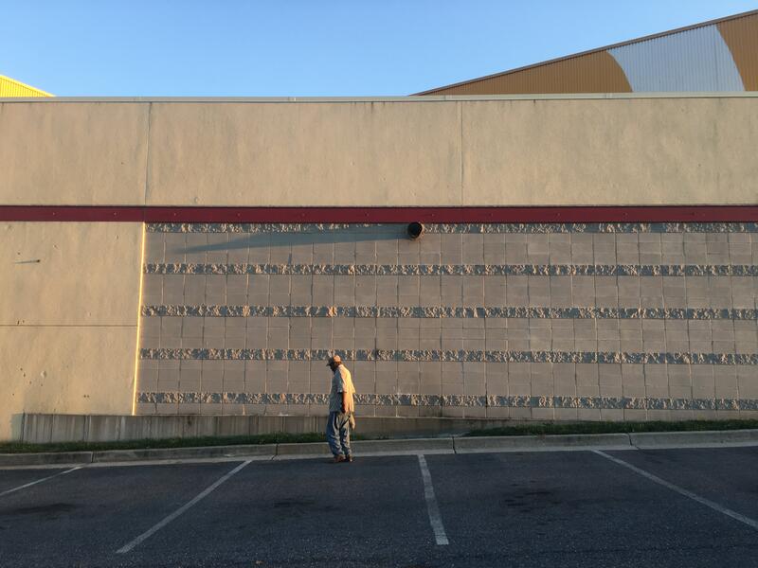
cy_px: 284
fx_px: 635
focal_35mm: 29
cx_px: 379
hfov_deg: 61.7
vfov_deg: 48.2
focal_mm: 4.15
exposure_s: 1/129
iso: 25
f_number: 2.2
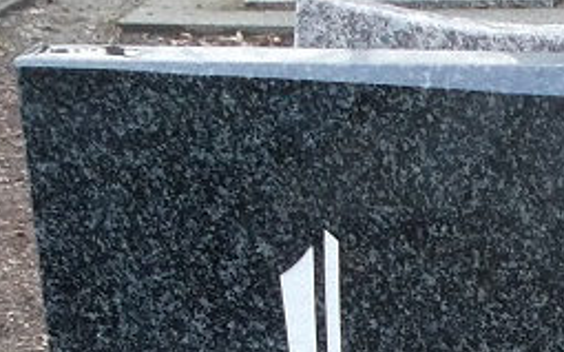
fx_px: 2657
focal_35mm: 173
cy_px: 839
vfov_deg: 7.1
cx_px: 743
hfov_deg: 11.8
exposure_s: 1/80
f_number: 3.4
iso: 100
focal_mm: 4.7
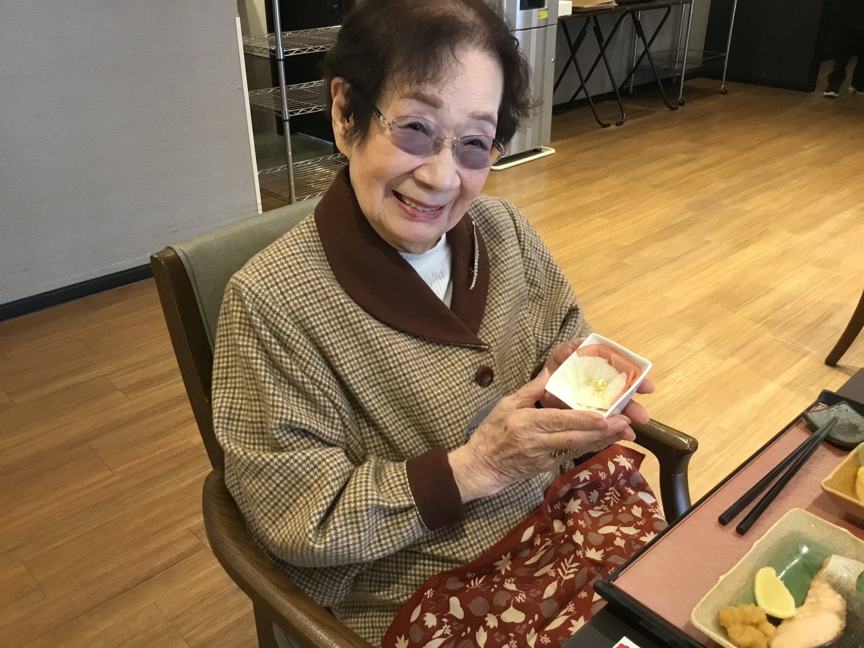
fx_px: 774
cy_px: 324
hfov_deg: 58.4
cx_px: 432
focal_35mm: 31
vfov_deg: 45.4
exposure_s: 1/30
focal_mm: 3.3
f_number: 2.4
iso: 200
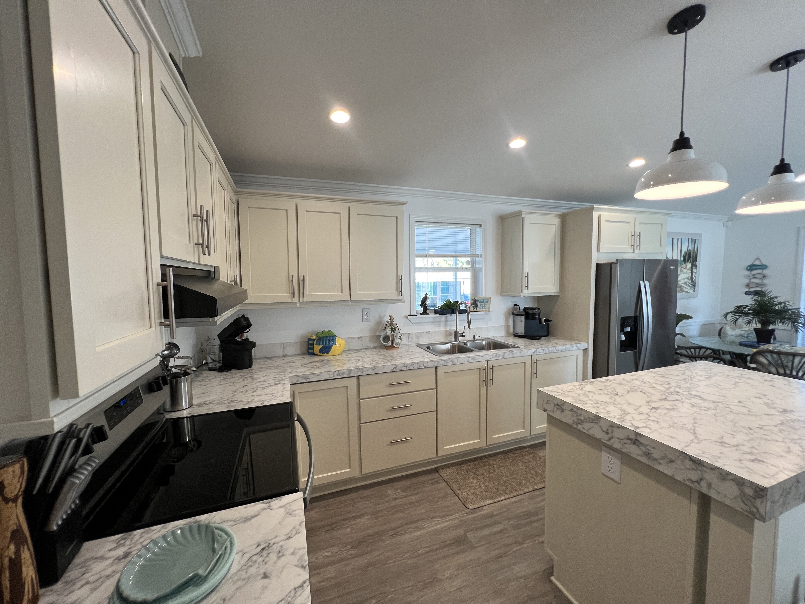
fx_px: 302
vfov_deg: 89.9
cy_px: 302
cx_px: 402
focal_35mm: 13
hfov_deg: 106.2
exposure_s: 1/120
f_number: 1.8
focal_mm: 1.57
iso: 125
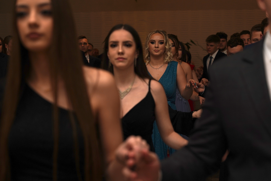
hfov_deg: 19.5
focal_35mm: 105
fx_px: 790
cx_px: 136
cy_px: 90
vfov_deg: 13.0
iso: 500
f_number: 5.6
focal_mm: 105
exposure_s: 1/100
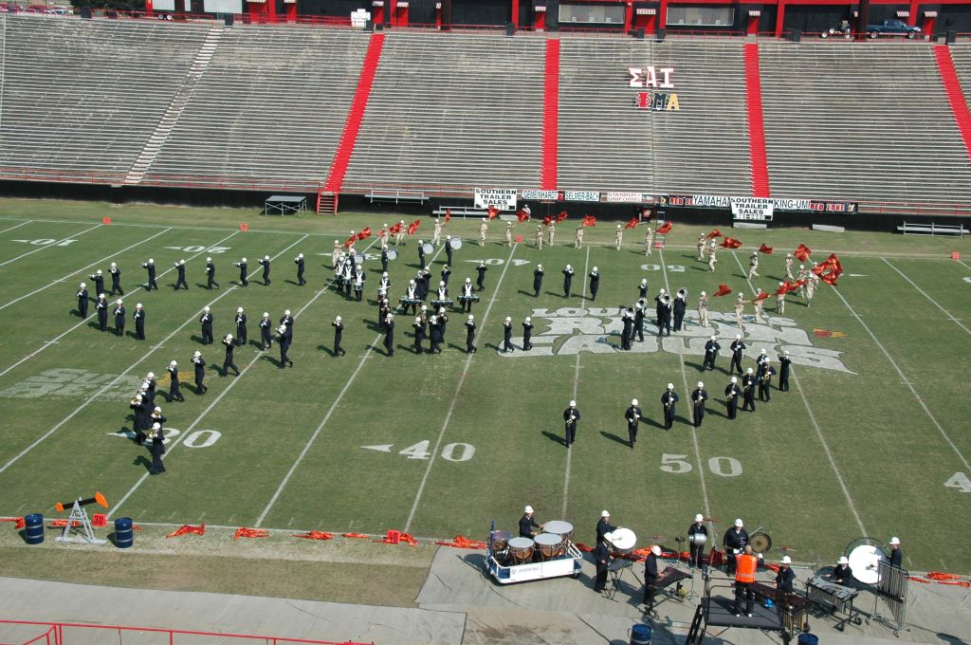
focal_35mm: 48
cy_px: 322
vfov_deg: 28.0
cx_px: 486
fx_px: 1293
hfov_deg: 41.2
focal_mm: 32
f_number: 10
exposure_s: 1/320
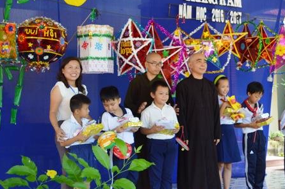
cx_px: 179
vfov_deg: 19.7
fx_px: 546
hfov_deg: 29.1
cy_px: 88
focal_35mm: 69
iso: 400
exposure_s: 1/80
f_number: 4.8
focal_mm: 32
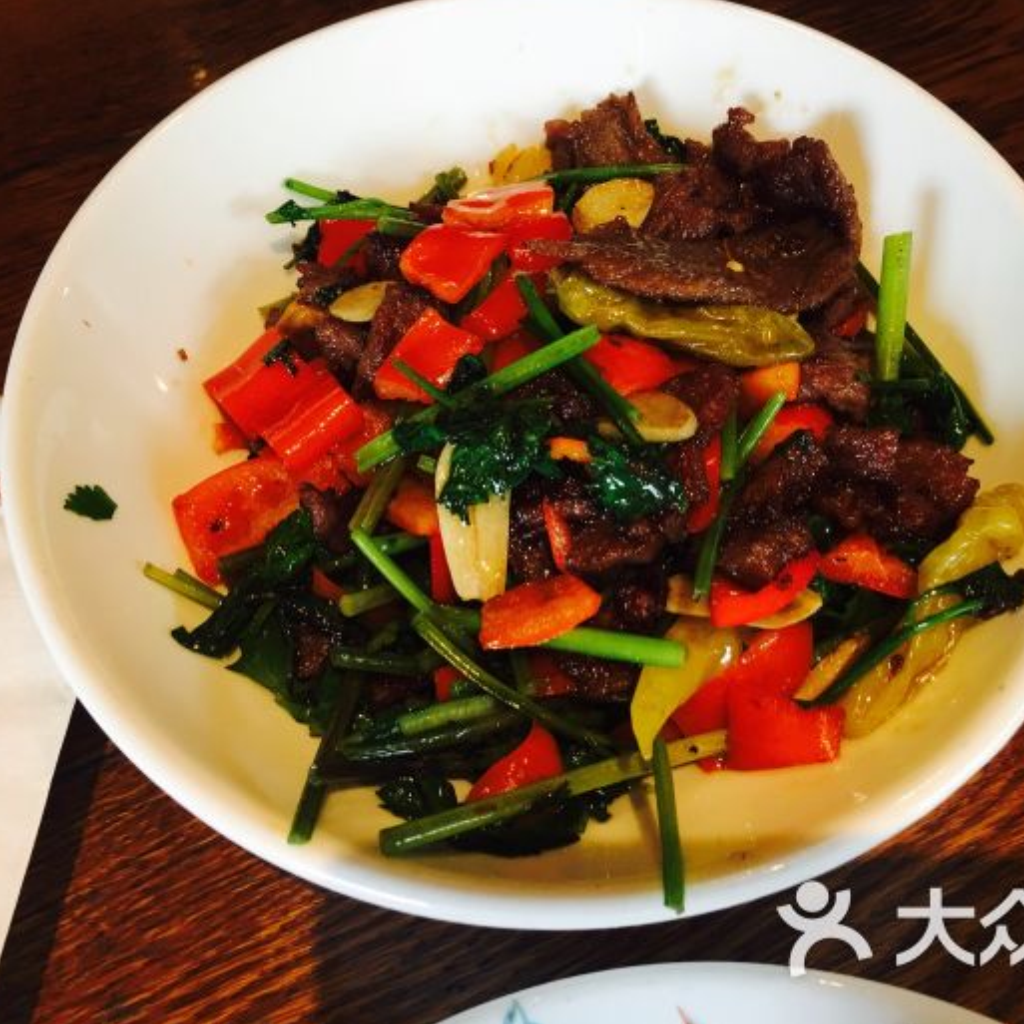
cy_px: 508
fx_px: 1171
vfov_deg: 47.2
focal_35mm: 35
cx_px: 579
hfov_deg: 47.1
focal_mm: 4.15
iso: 32
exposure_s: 1/17
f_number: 2.2
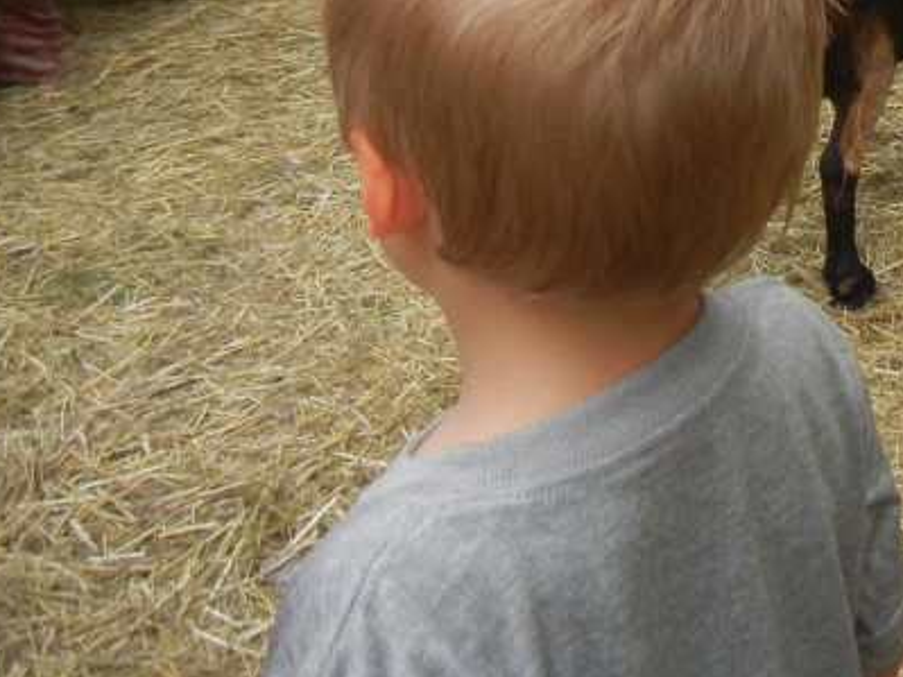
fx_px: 2008
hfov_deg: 22.9
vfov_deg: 18.0
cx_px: 1129
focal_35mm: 77
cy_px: -183
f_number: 3.5
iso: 160
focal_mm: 5.4
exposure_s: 1/200
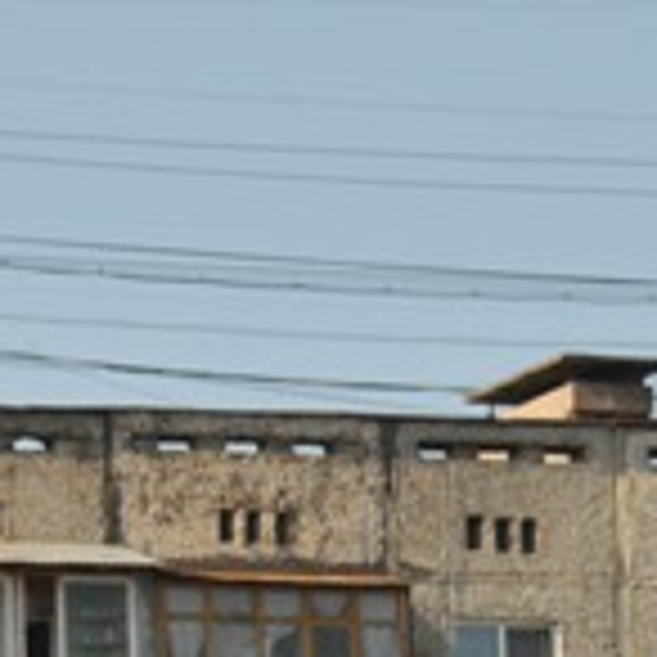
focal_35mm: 657
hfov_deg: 2.7
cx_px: 16
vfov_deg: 2.7
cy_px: 1048
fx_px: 14108
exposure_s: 1/1250
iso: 1250
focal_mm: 150
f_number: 10
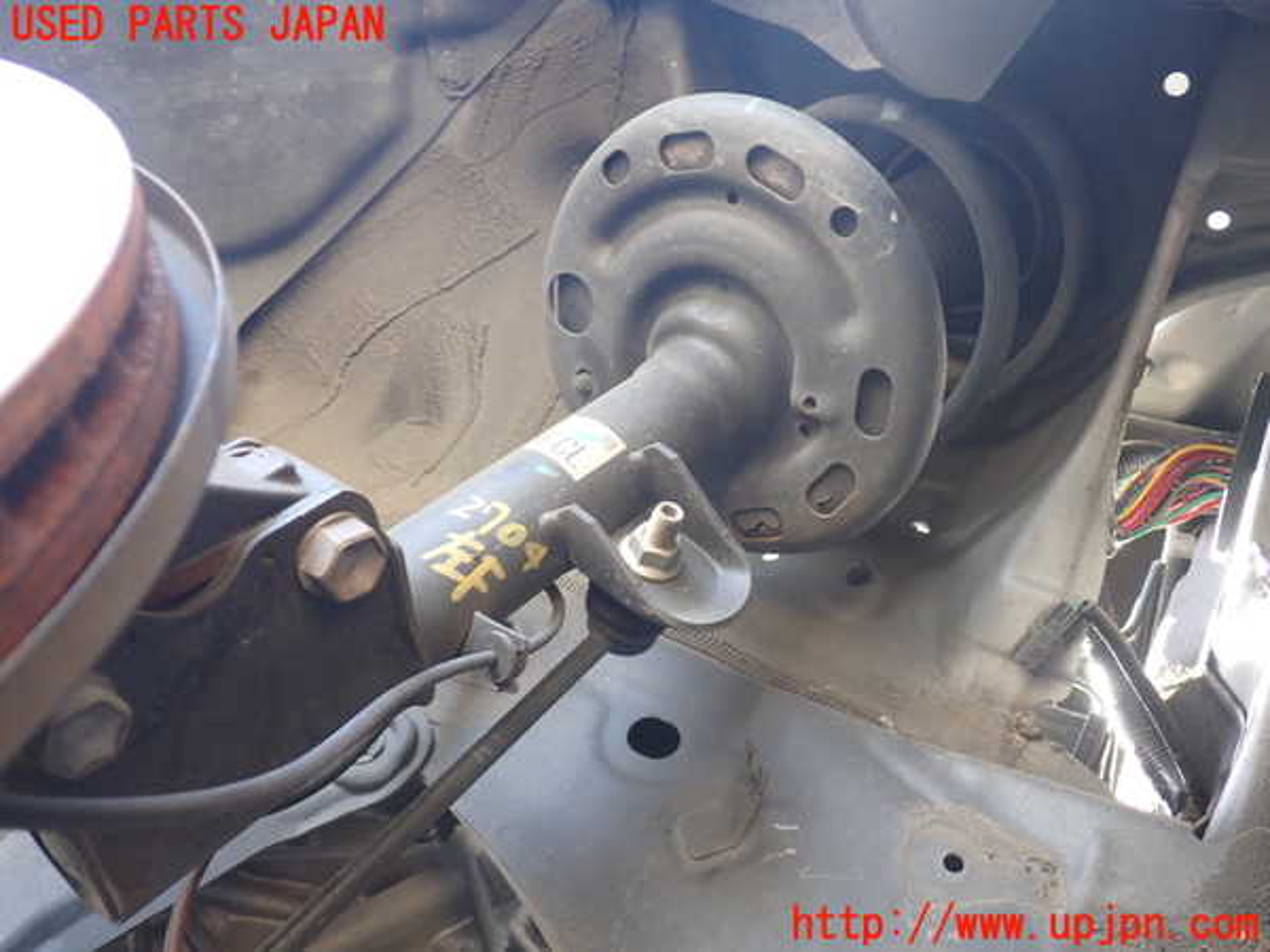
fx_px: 1101
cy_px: 476
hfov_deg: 60.0
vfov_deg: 46.8
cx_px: 635
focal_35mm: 30
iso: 200
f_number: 2.3
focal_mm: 5.4
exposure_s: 1/40
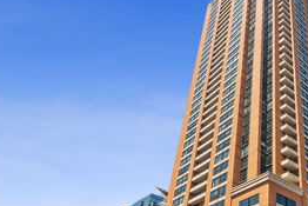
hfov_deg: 51.7
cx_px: 267
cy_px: 154
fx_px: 282
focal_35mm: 33
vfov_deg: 39.0
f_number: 8
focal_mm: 12
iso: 200
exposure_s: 1/400
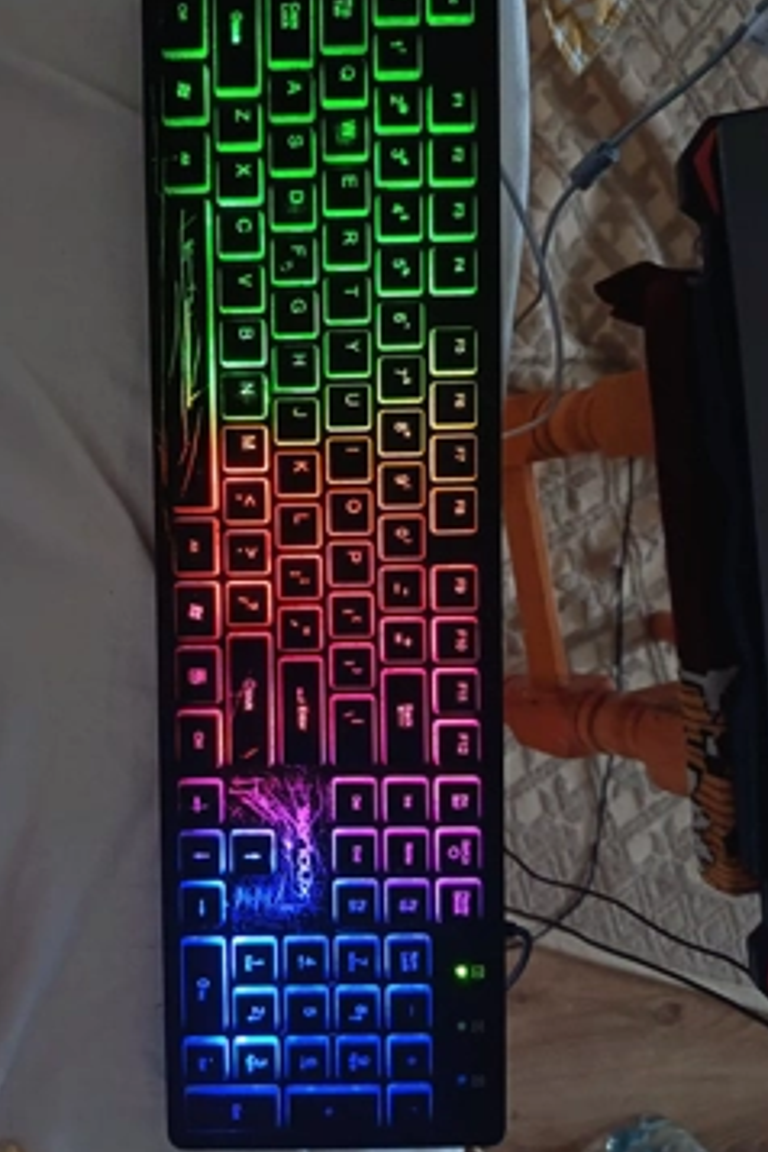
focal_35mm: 28
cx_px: 316
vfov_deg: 65.5
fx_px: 896
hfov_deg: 46.2
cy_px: 578
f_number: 1.75
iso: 10593
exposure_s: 1/20
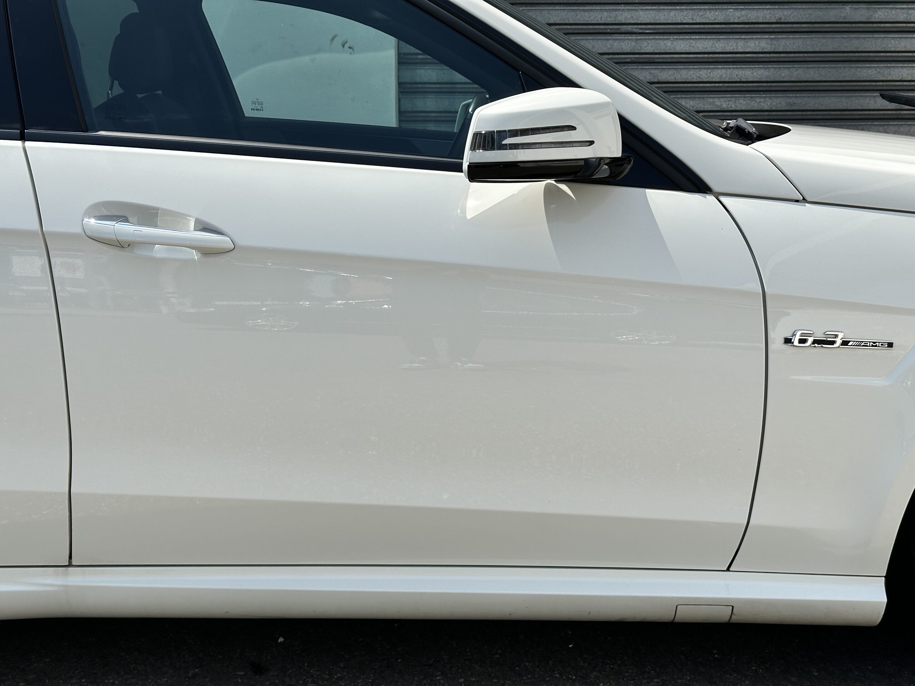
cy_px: 343
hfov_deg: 39.7
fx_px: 1269
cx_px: 458
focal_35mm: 48
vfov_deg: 30.3
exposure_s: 1/4184
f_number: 1.78
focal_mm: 6.86
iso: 64
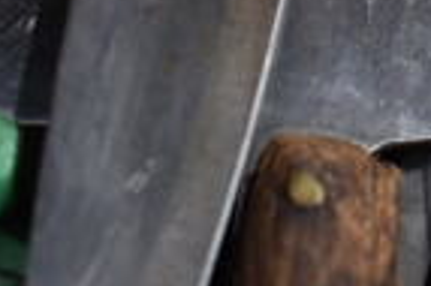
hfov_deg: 13.9
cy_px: -229
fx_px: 1686
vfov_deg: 9.3
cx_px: 600
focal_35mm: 141
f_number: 3.8
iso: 640
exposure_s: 1/30
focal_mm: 22
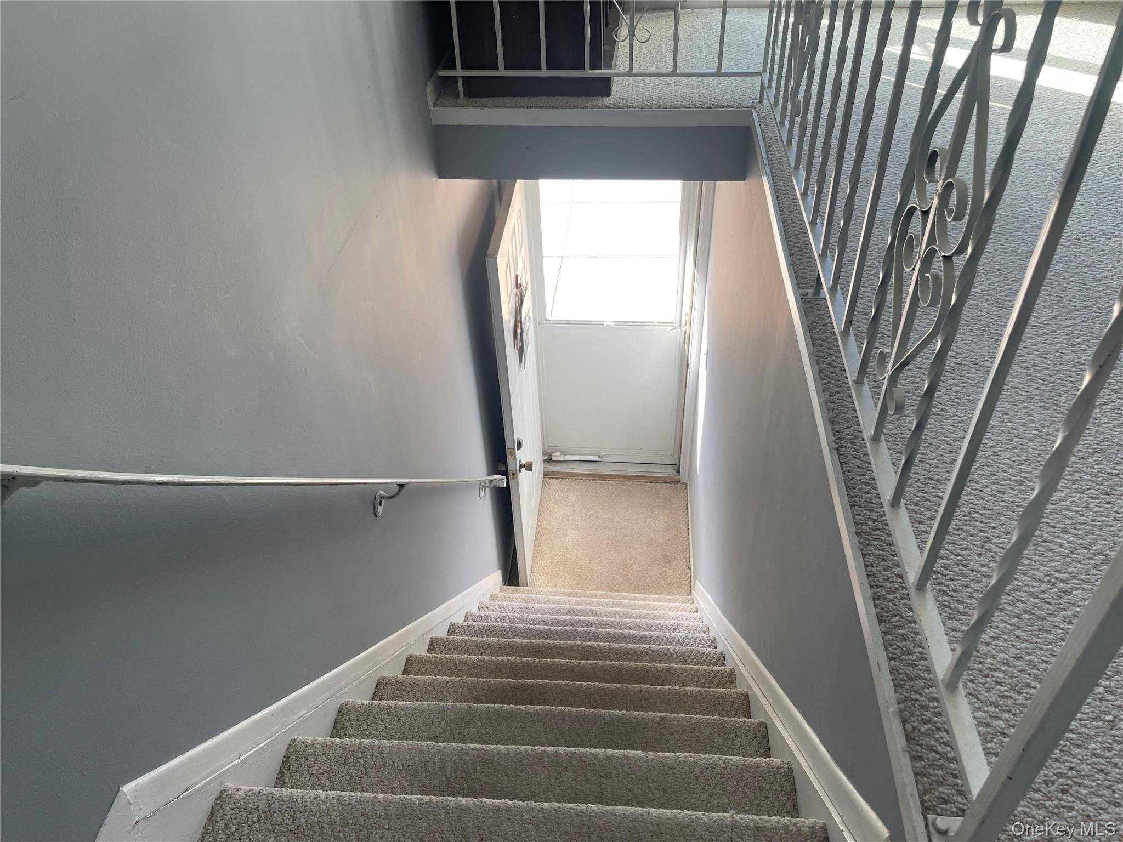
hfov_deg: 67.3
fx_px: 843
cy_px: 421
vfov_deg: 53.1
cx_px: 562
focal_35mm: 26
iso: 40
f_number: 1.6
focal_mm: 4.2
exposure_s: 1/121
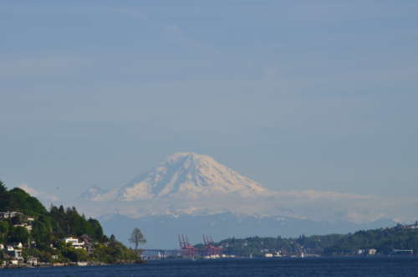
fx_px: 2867
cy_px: 138
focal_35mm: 248
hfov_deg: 8.3
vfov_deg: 5.5
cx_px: 209
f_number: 29
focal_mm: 165
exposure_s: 1/40
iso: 100
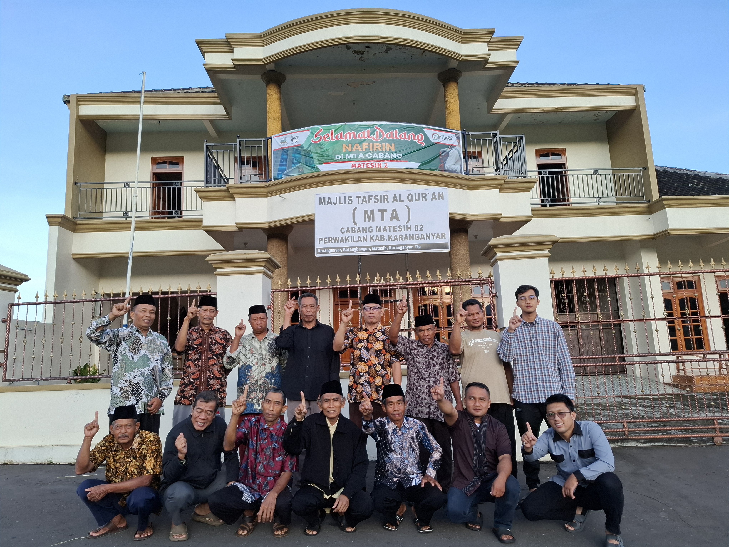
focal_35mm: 23
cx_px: 364
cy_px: 274
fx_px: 484
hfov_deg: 73.9
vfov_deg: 58.9
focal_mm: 5.54
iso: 50
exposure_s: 1/313
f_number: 1.8
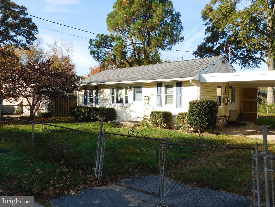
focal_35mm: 30
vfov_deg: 46.8
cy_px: 104
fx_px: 238
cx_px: 138
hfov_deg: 60.0
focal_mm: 5.3
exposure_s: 1/640
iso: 125
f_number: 3.2
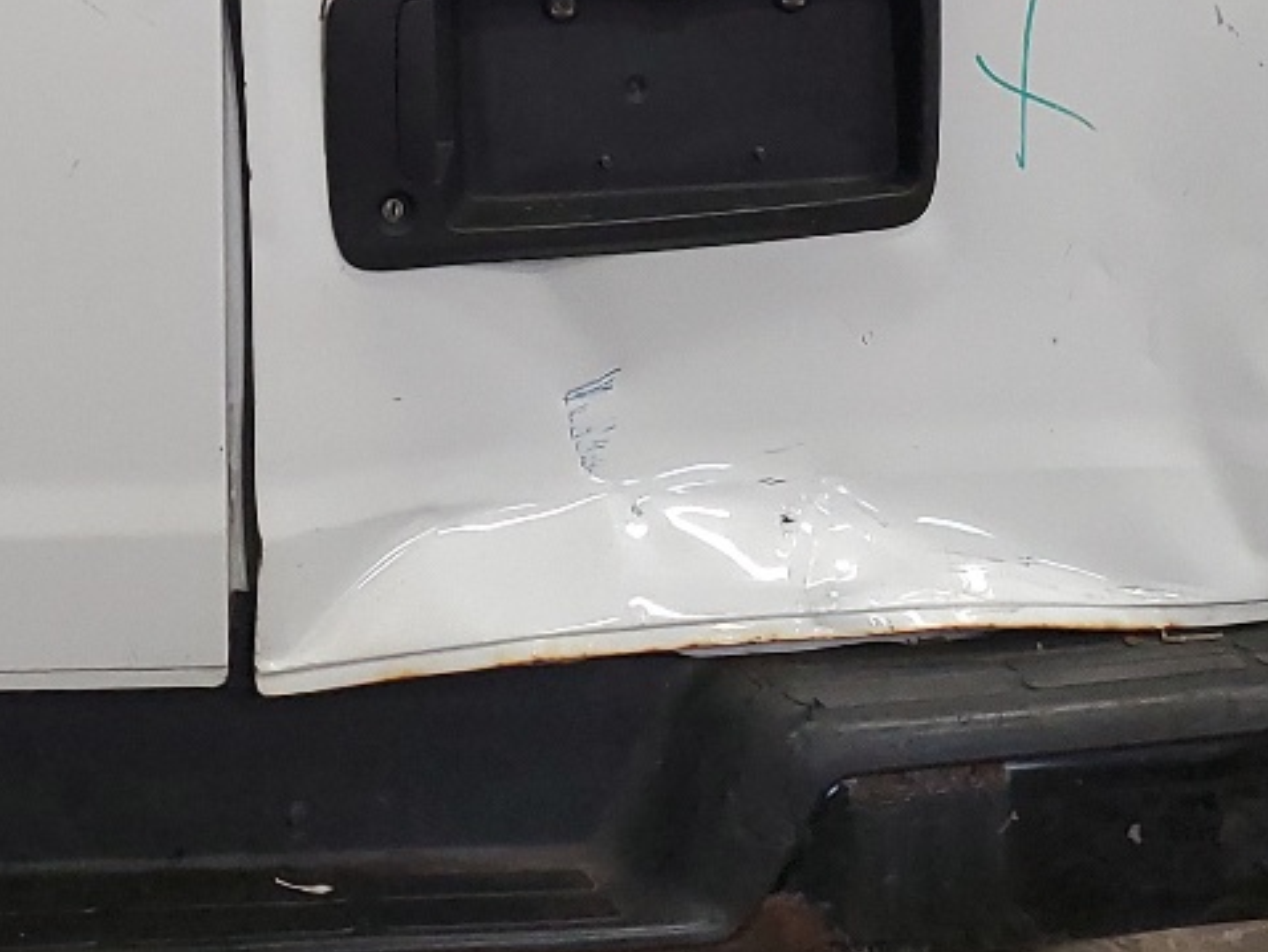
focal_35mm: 87
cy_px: -353
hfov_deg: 22.2
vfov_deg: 15.9
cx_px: 231
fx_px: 3188
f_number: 1.5
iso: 145
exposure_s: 1/60.2
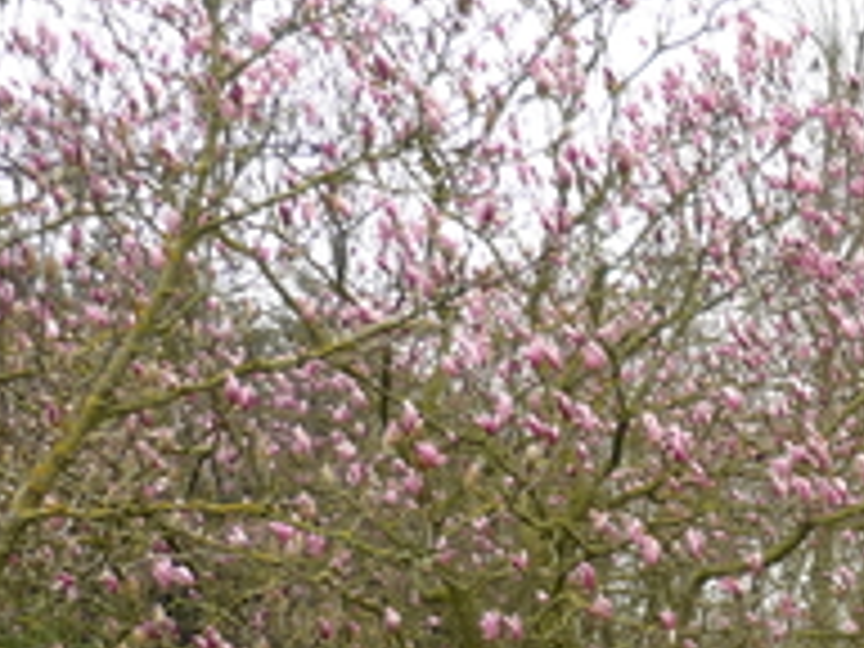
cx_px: 1098
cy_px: 706
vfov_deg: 14.1
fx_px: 2571
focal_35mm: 103
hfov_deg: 17.9
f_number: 2.8
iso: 100
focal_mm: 5.5
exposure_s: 1/320
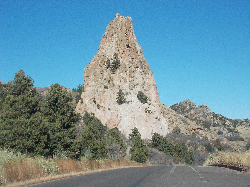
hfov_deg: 29.4
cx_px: 125
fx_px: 477
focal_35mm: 66
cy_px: 94
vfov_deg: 22.3
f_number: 5.3
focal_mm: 11.8
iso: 80
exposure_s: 1/320
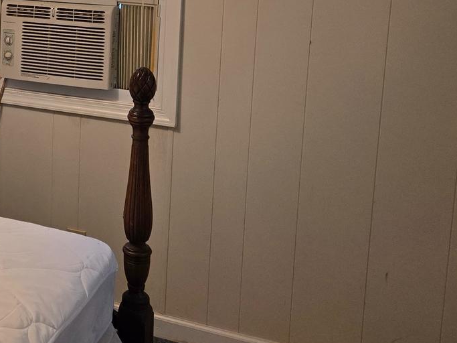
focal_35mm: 69
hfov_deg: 25.4
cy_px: 42
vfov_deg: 20.9
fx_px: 911
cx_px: -84
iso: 250
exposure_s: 1/120
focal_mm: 5.4
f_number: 1.8
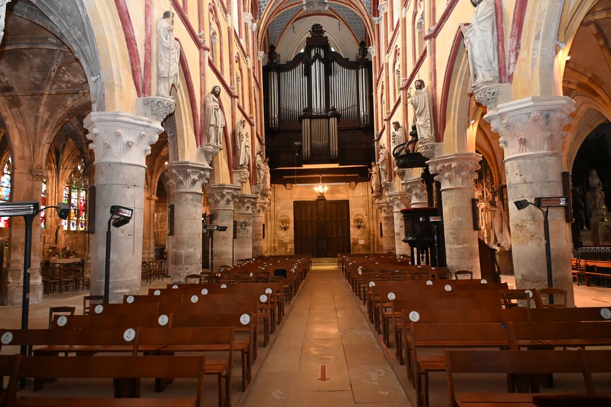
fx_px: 407
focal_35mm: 24
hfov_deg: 73.8
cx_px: 306
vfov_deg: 53.1
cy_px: 204
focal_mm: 24
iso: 5000
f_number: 4
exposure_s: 1/60
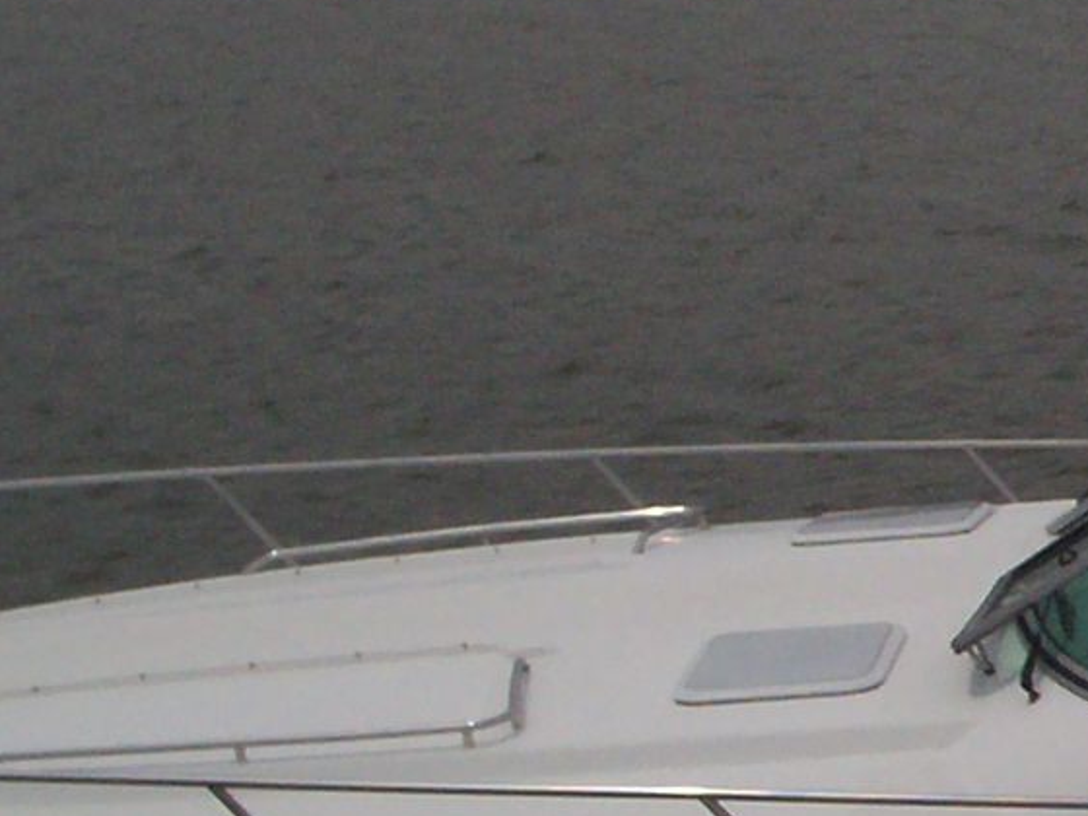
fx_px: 4652
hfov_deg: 12.3
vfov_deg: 10.0
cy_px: 344
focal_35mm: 148
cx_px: 1925
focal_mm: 5.9
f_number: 4.5
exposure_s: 1/2000
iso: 100
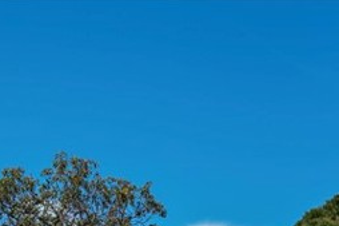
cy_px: 453
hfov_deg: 17.3
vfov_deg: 10.7
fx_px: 1101
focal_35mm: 117
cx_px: 40
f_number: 9.5
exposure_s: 1/90
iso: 80
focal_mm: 29
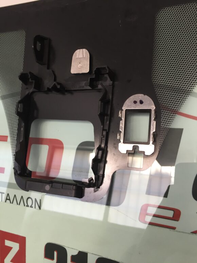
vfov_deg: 61.7
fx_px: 220
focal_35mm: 29
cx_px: 98
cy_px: 132
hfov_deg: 48.2
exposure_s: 1/33
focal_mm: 4.15
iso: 80
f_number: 2.2
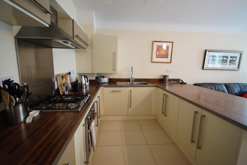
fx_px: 103
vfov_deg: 77.3
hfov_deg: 100.4
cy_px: 82
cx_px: 124
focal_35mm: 15
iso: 3200
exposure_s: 1/60
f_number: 4
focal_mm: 10
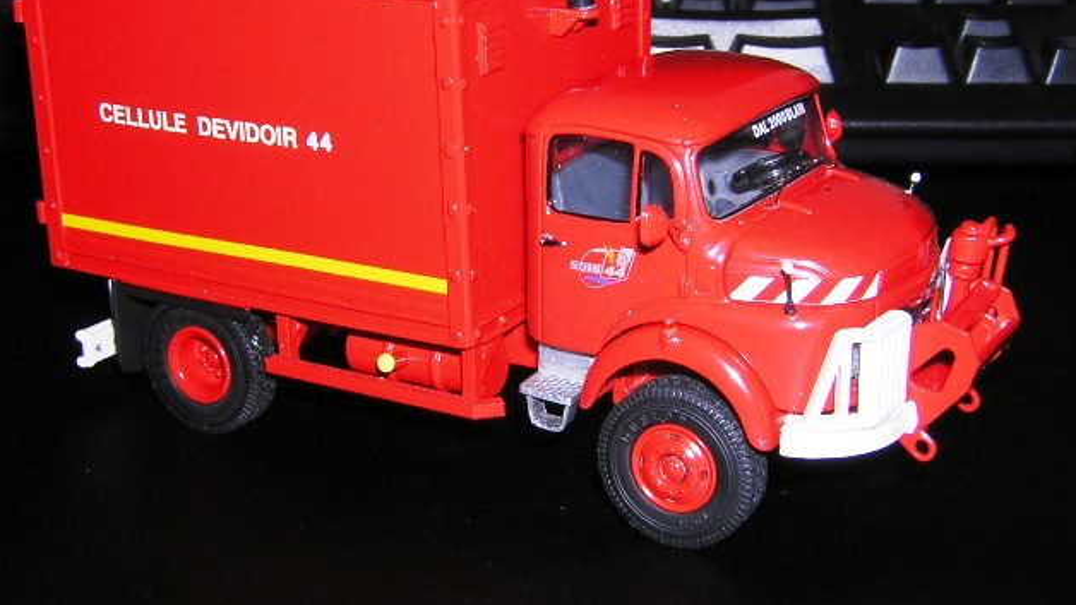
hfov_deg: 34.9
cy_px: 242
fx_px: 1712
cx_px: 547
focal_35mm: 60
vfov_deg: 20.0
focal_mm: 7.1
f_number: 6.4
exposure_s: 1/60.1
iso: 100
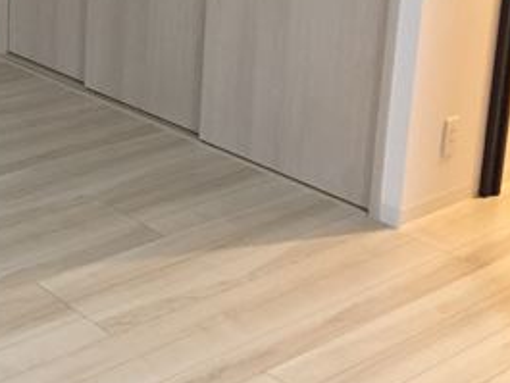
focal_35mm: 70
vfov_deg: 20.2
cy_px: -27
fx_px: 1032
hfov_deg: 25.2
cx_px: -87
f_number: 2.2
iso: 250
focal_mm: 4.15
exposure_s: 1/33
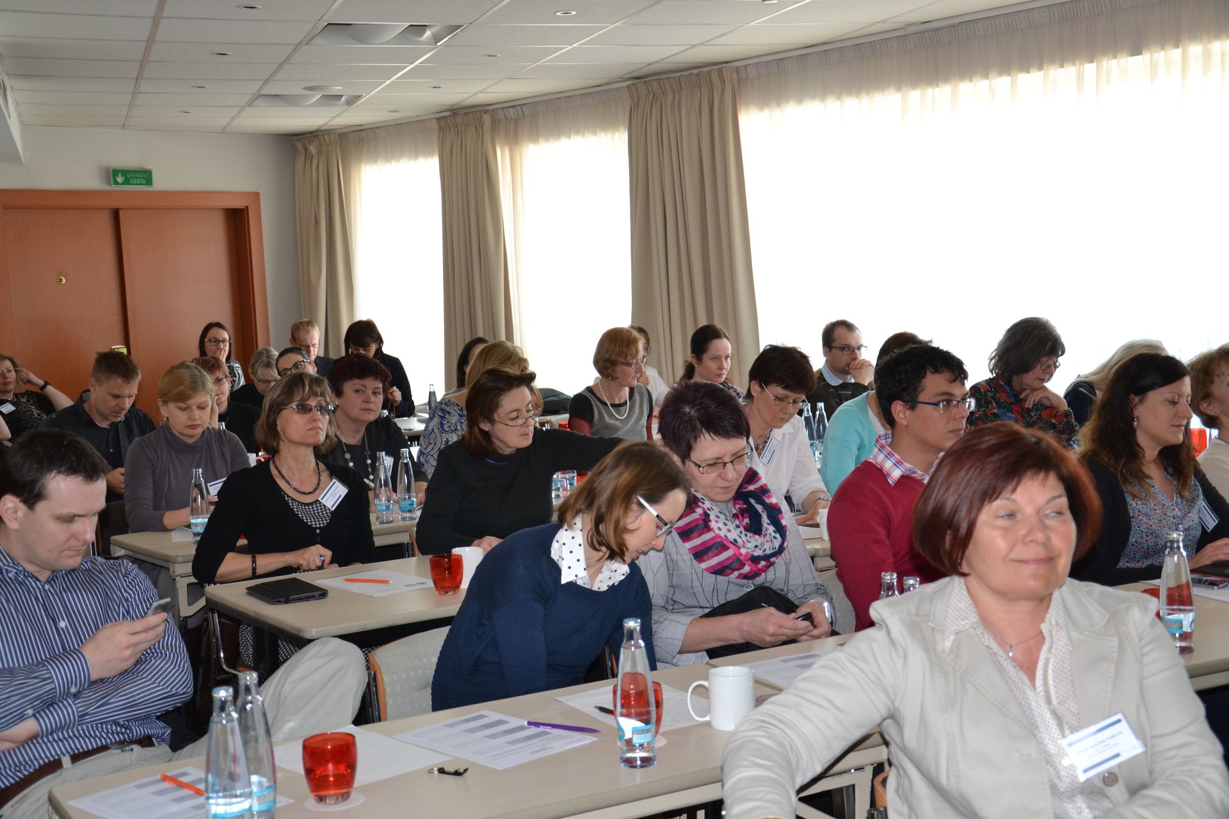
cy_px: 410
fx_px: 1639
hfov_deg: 41.1
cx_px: 614
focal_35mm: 48
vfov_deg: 28.1
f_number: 4.2
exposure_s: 1/60
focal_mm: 32
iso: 400
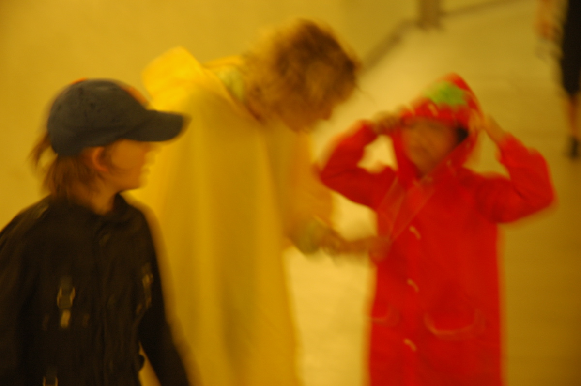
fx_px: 1692
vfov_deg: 13.0
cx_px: 290
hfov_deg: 19.5
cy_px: 193
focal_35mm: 105
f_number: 4.5
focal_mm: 70
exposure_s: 1/10
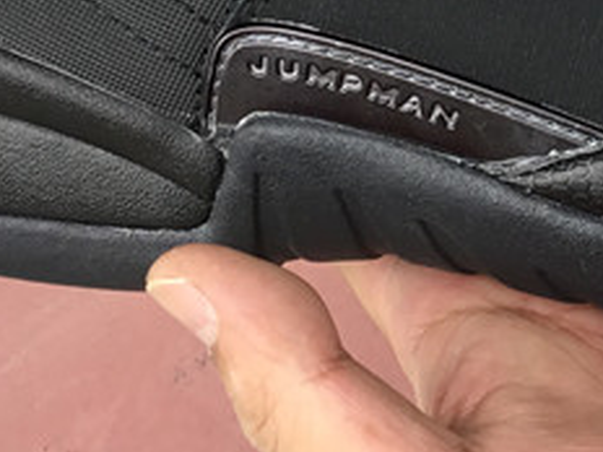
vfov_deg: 13.3
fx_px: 1864
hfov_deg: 18.1
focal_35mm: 107
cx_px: 528
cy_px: -138
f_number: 2.4
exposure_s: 1/100
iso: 25
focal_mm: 3.3
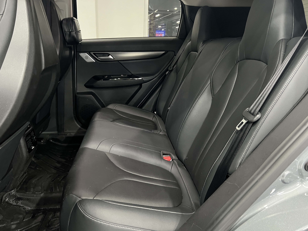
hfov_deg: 67.3
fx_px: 231
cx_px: 154
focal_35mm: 26
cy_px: 116
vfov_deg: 53.1
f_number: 1.5
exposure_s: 1/25
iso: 500
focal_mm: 5.7
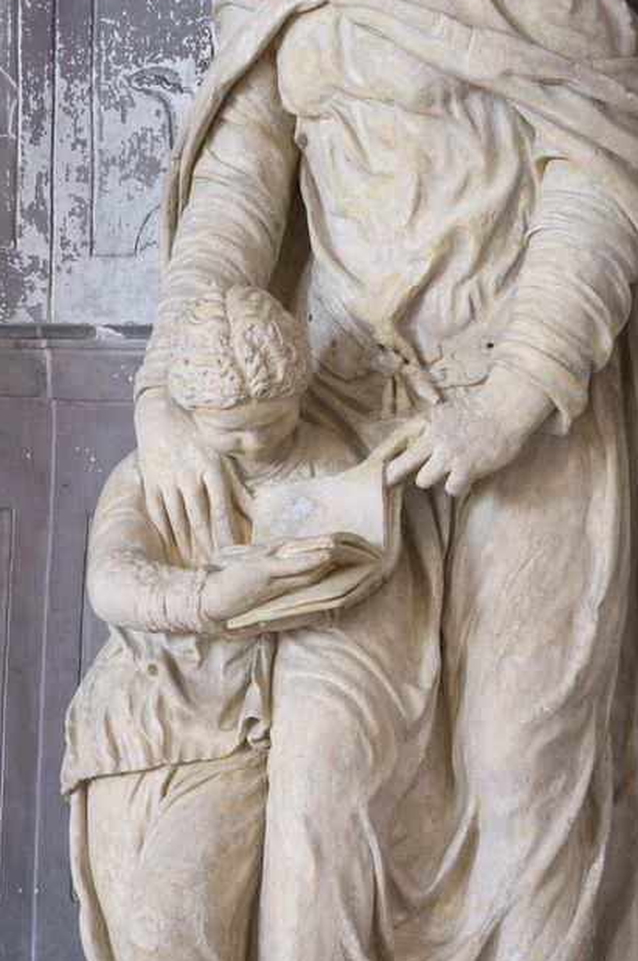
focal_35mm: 95
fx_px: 2532
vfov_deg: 21.5
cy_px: 494
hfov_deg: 14.4
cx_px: 358
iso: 400
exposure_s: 1/1.25
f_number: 10
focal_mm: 56
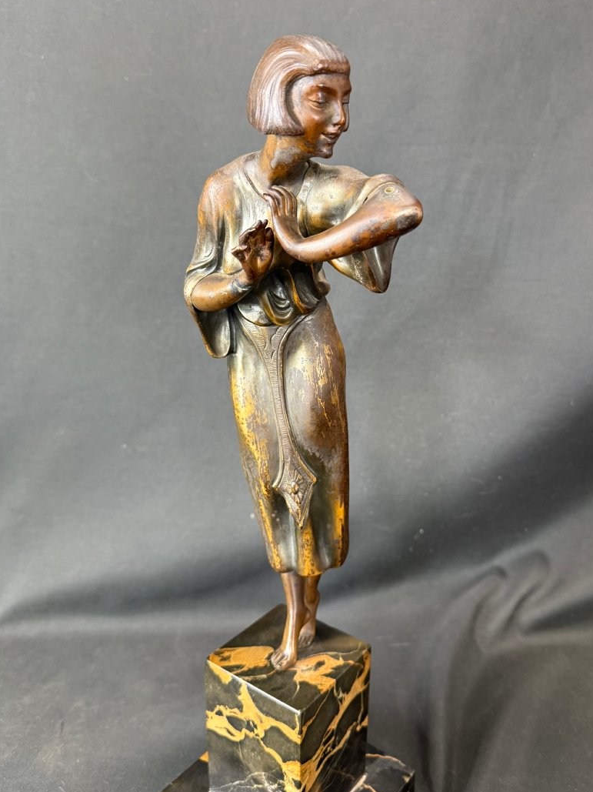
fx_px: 640
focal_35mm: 28
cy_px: 383
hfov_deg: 49.6
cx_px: 327
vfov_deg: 63.4
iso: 320
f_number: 1.78
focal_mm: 6.76
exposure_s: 1/50
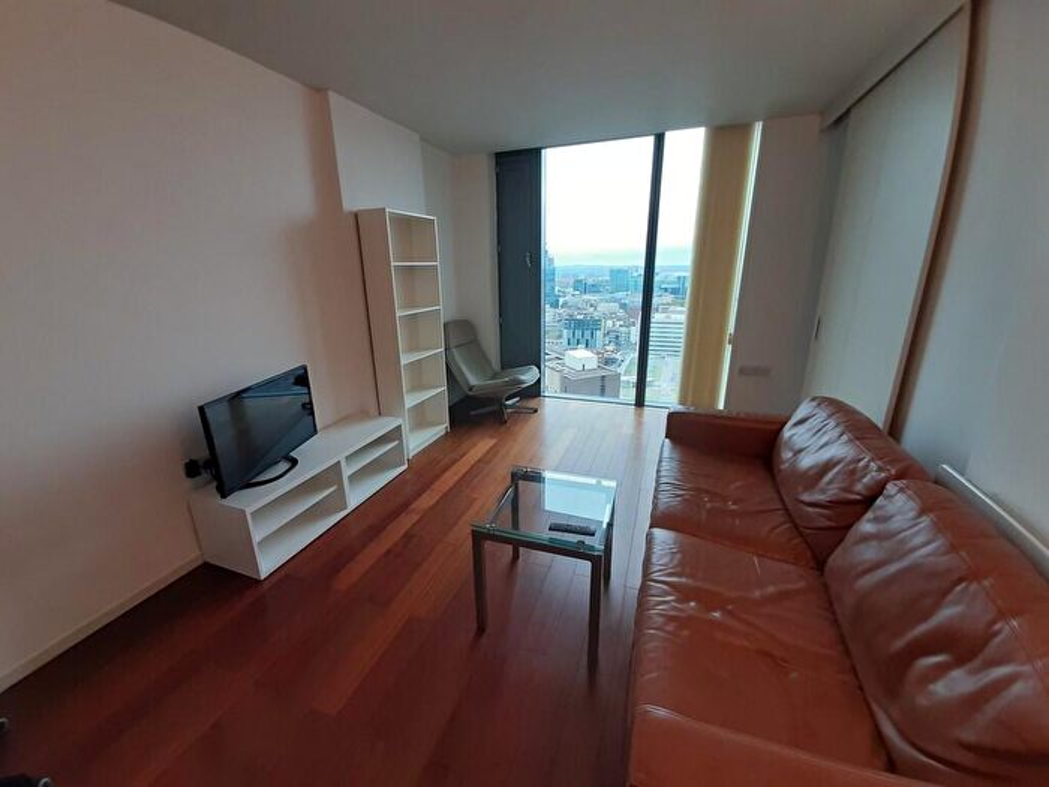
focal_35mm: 13
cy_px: 394
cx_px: 524
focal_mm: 1.42
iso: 80
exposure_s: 1/50
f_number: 2.2
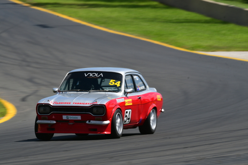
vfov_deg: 2.2
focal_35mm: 630
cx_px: 124
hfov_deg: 3.3
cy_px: 82
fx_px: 4339
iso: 100
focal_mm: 420
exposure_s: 1/125
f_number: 14
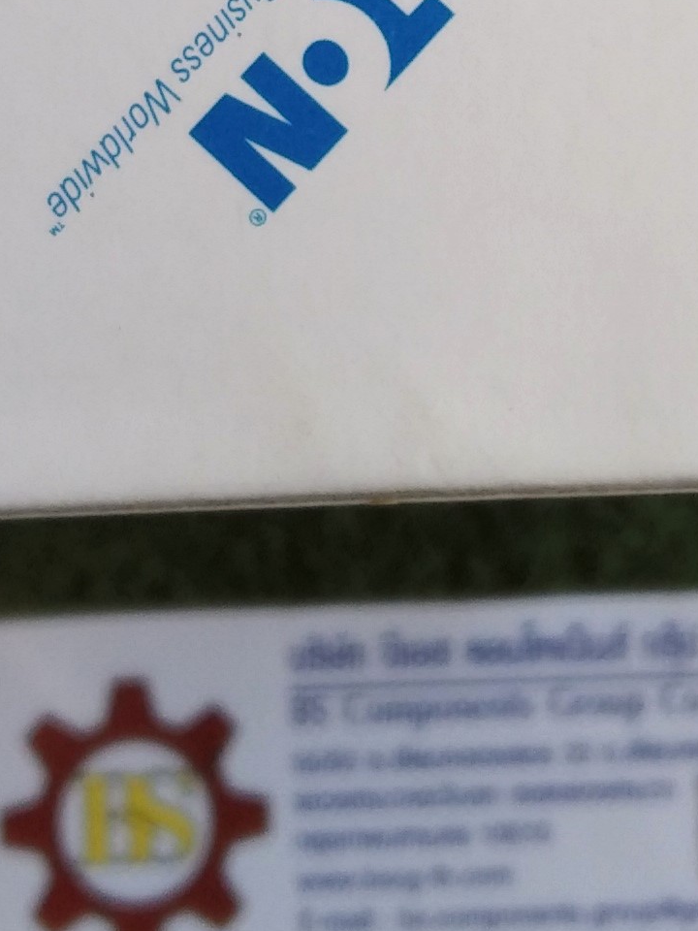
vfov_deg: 14.7
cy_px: -160
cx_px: 361
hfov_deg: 11.4
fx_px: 3495
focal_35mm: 130
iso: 60
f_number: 2.2
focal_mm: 3.65
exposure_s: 1/100
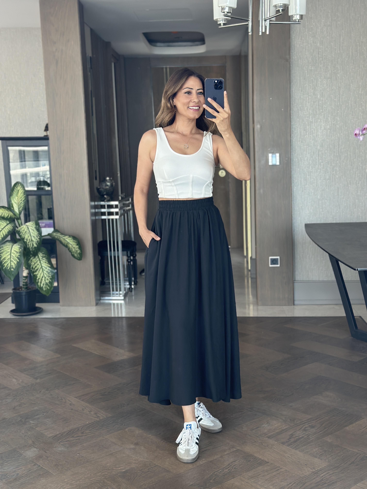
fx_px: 679
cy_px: 244
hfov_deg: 30.3
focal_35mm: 48
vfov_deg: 39.7
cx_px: 184
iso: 125
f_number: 1.78
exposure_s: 1/88
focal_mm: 6.86
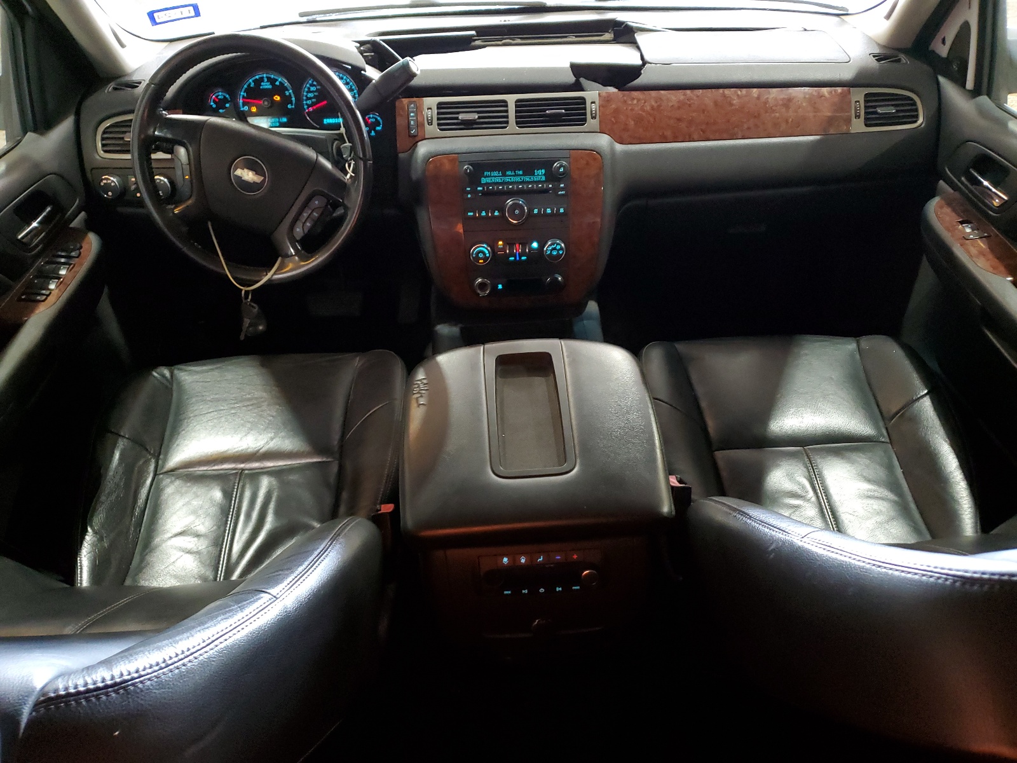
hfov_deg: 67.3
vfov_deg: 53.1
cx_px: 508
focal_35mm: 26
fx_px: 764
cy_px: 382
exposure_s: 1/24
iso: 310
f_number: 1.5
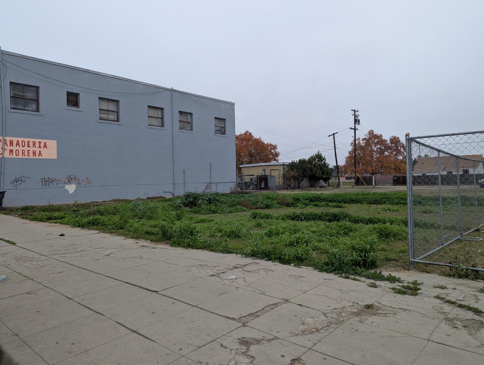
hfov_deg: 71.5
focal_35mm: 24
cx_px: 242
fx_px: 336
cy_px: 182
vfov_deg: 56.9
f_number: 1.85
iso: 43
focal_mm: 6.81
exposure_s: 1/871
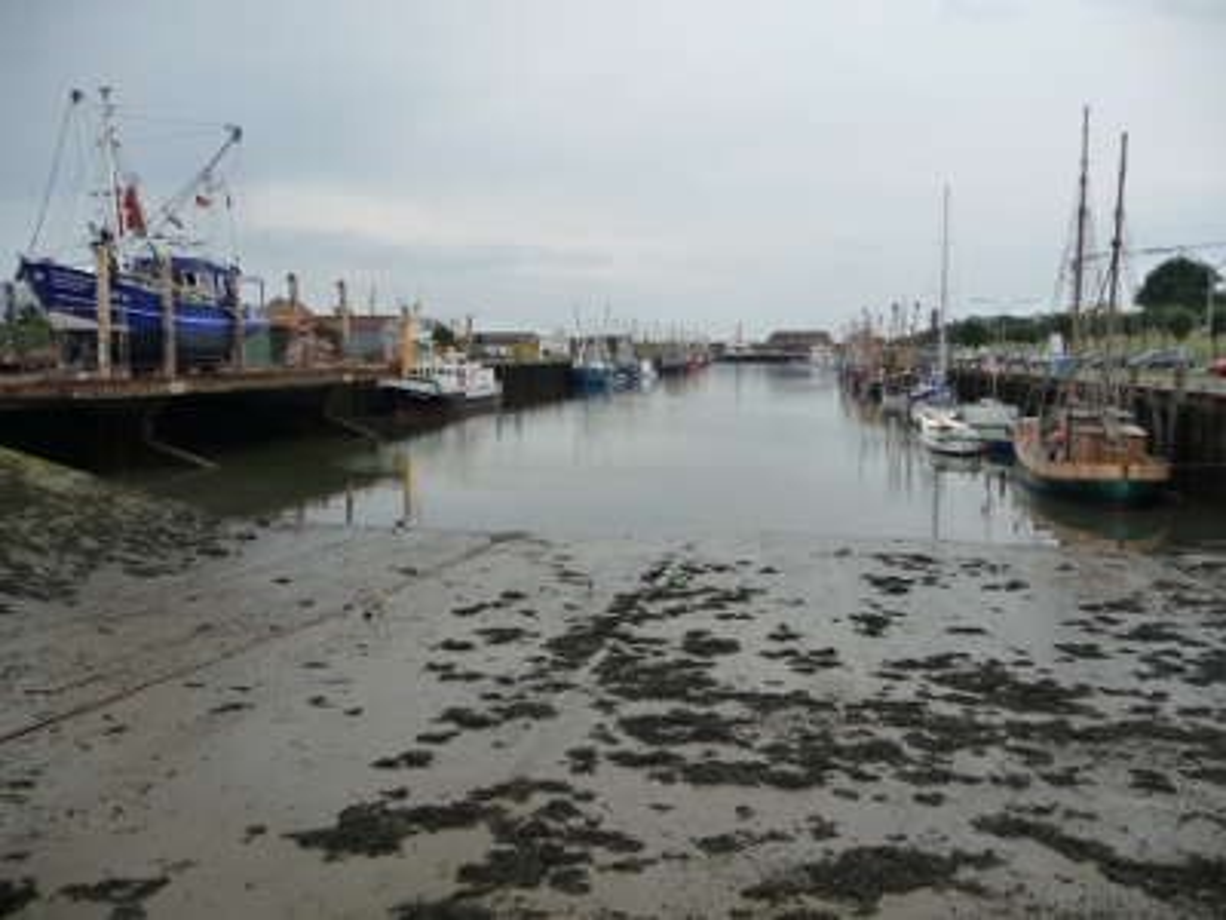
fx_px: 992
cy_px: 460
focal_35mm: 28
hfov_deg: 63.4
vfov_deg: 49.7
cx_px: 613
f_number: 3.3
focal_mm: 4.7
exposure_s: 1/250
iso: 160
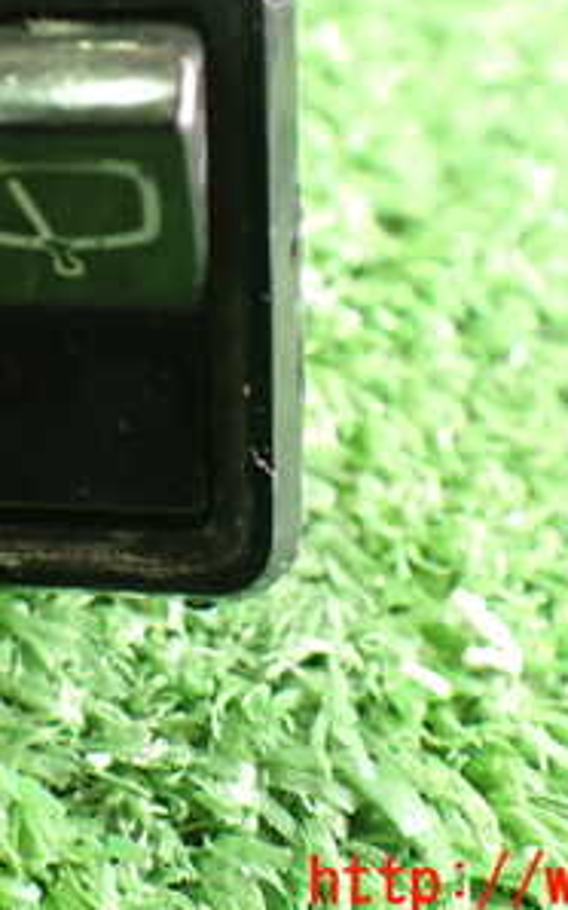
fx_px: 1587
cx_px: 82
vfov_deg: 31.5
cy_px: 235
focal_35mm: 64
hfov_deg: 20.0
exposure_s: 1/30
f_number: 2.3
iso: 800
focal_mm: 5.4
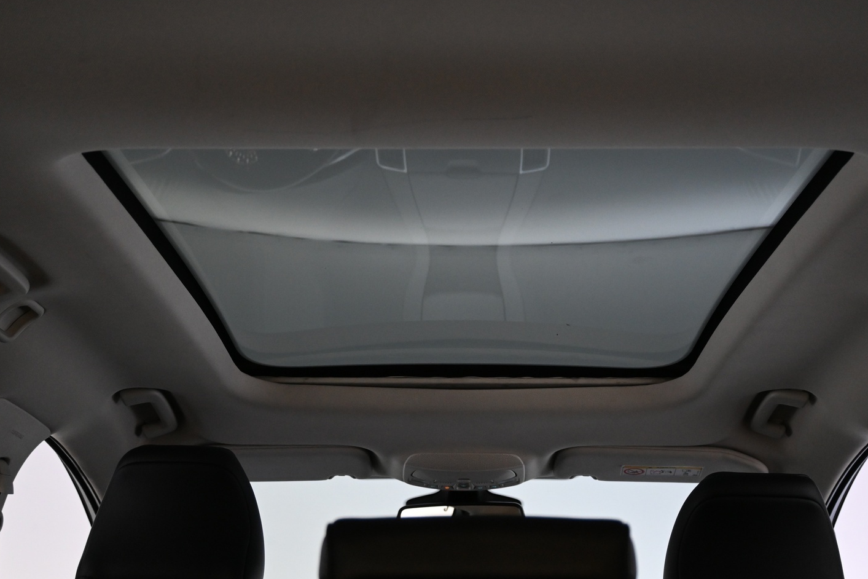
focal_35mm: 47
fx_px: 1140
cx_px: 469
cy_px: 304
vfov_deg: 28.5
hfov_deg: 41.7
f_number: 4.5
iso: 1600
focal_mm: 27.5
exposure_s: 1/40
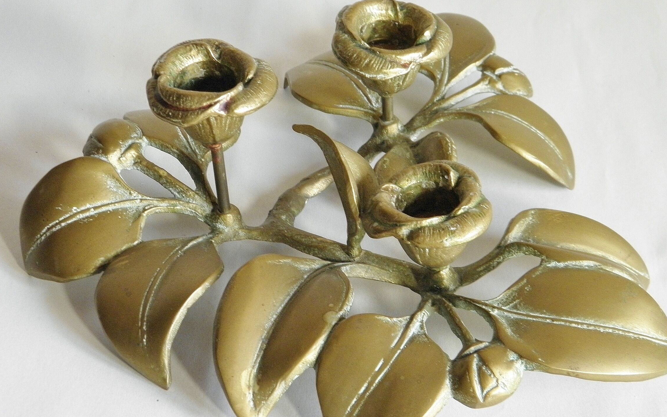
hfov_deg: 25.5
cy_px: 202
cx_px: 344
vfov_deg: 16.1
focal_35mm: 81
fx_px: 1472
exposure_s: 1/10
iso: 200
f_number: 4.3
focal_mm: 12.2
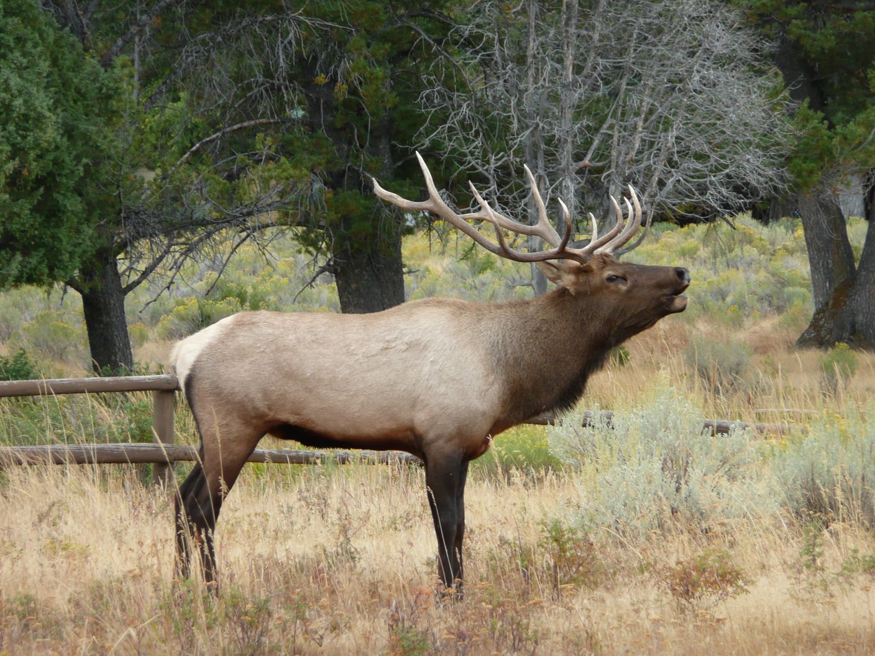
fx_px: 7078
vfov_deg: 5.3
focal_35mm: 280
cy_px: 328
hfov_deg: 7.1
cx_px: 438
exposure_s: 1/160
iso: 100
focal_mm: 46
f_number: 4.9
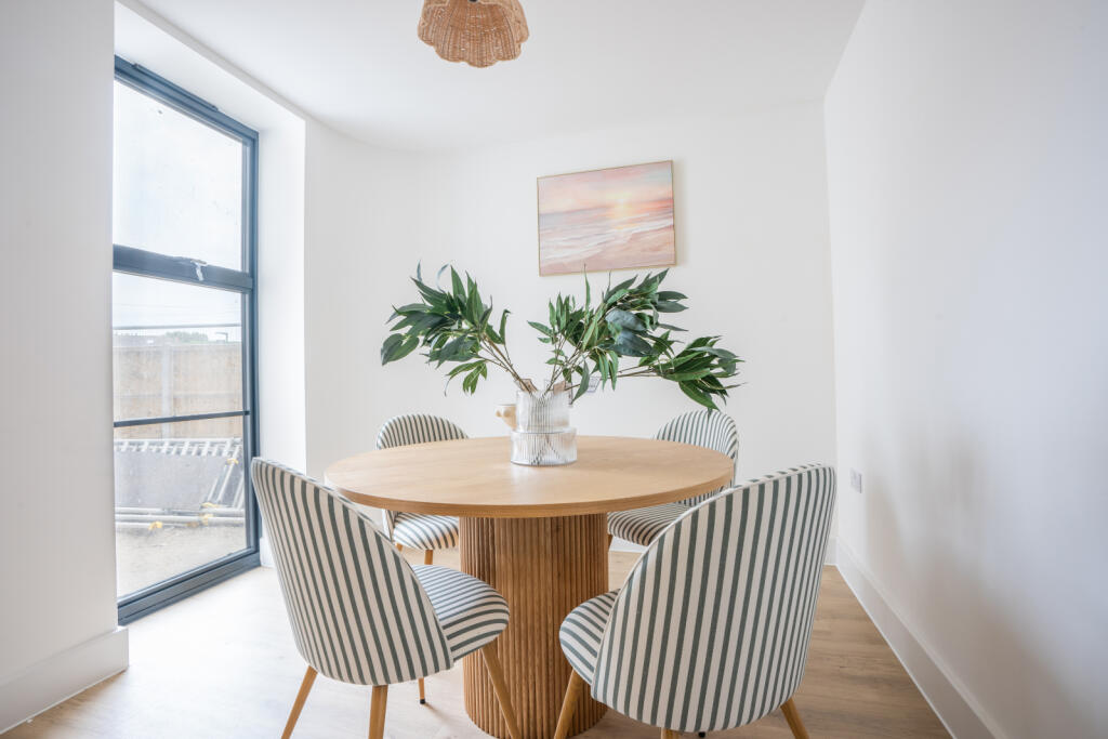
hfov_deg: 96.7
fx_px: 492
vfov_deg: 73.8
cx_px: 554
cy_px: 370
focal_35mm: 16
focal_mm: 16
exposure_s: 1/50
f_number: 11
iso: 400
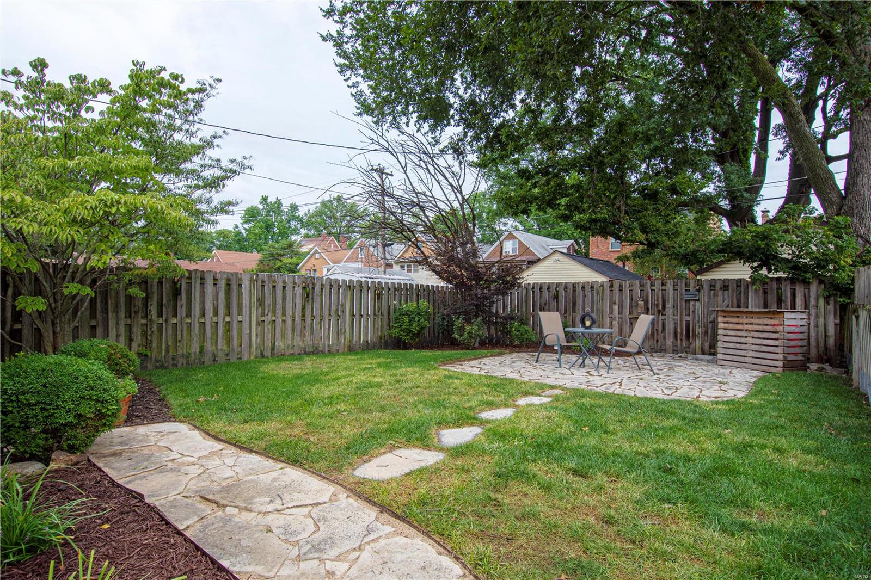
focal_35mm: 18
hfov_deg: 90.0
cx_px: 436
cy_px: 290
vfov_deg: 67.4
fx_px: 435
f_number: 8
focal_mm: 12
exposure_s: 1/500
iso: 360
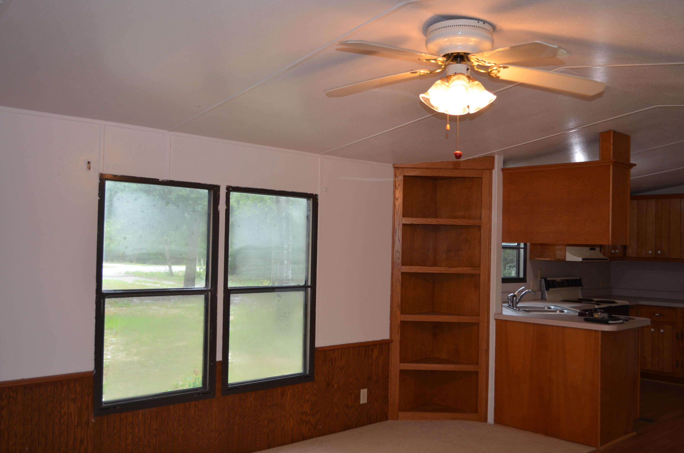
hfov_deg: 57.3
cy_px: 226
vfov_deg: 39.8
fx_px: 626
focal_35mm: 33
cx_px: 342
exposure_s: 1/90
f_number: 4
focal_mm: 22
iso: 400
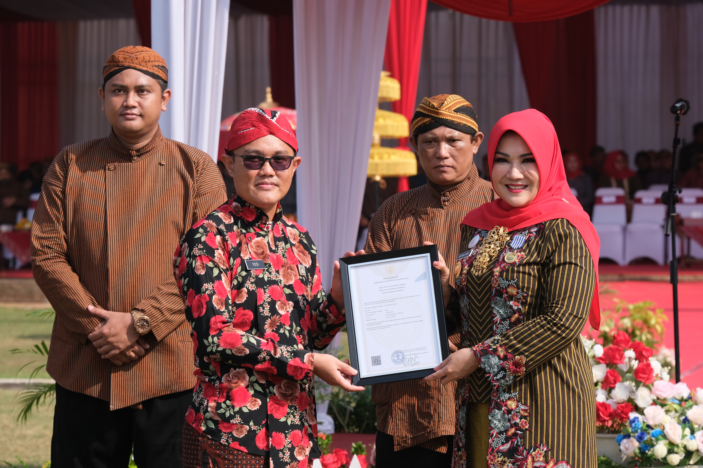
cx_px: 352
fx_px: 3222
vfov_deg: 8.3
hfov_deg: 12.5
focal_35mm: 165
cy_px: 234
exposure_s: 1/500
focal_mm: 110.3
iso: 320
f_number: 6.4
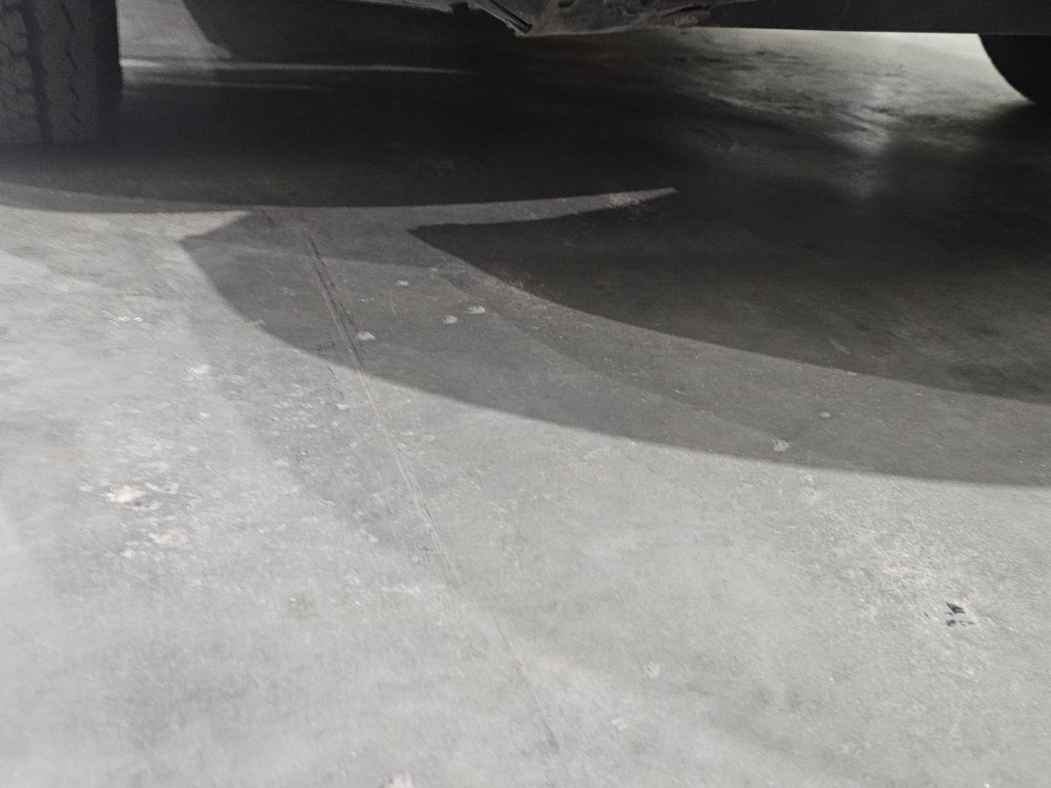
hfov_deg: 51.8
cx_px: 688
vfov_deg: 40.6
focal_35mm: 35
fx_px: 1063
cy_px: 333
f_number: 1.7
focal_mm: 6.3
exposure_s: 1/33.3
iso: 500
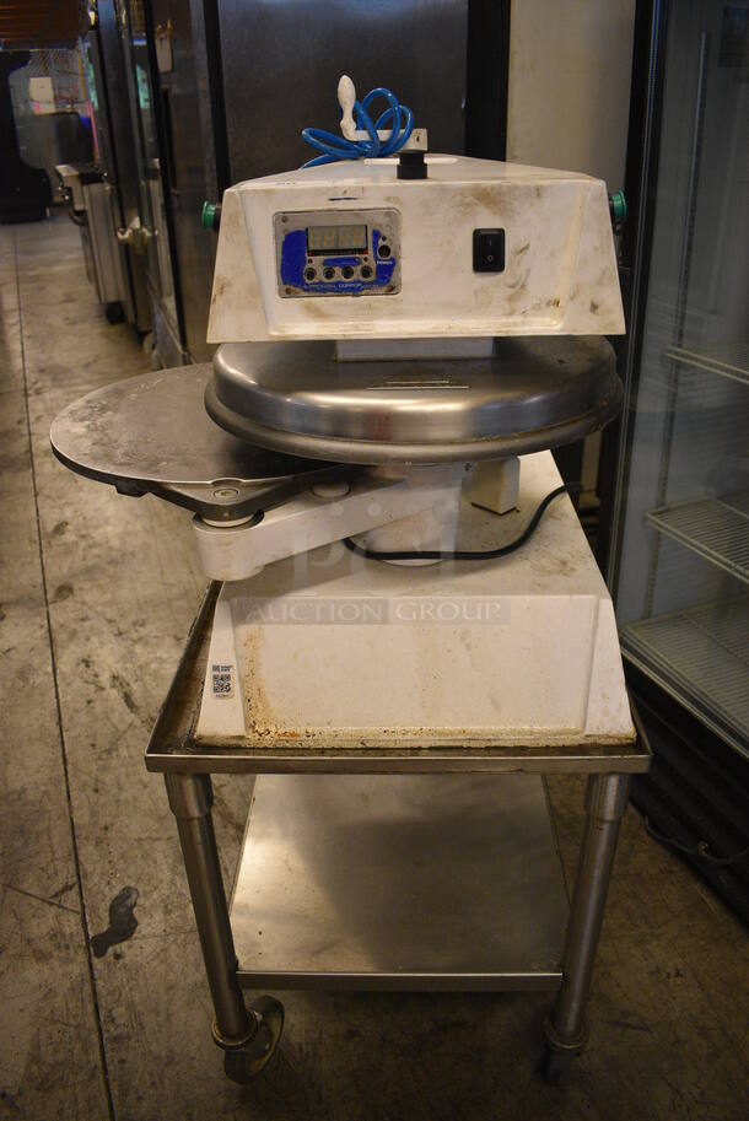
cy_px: 560
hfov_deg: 48.0
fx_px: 841
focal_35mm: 27
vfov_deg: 67.3
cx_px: 374
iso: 2000
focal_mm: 18
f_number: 3.5
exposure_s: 1/125
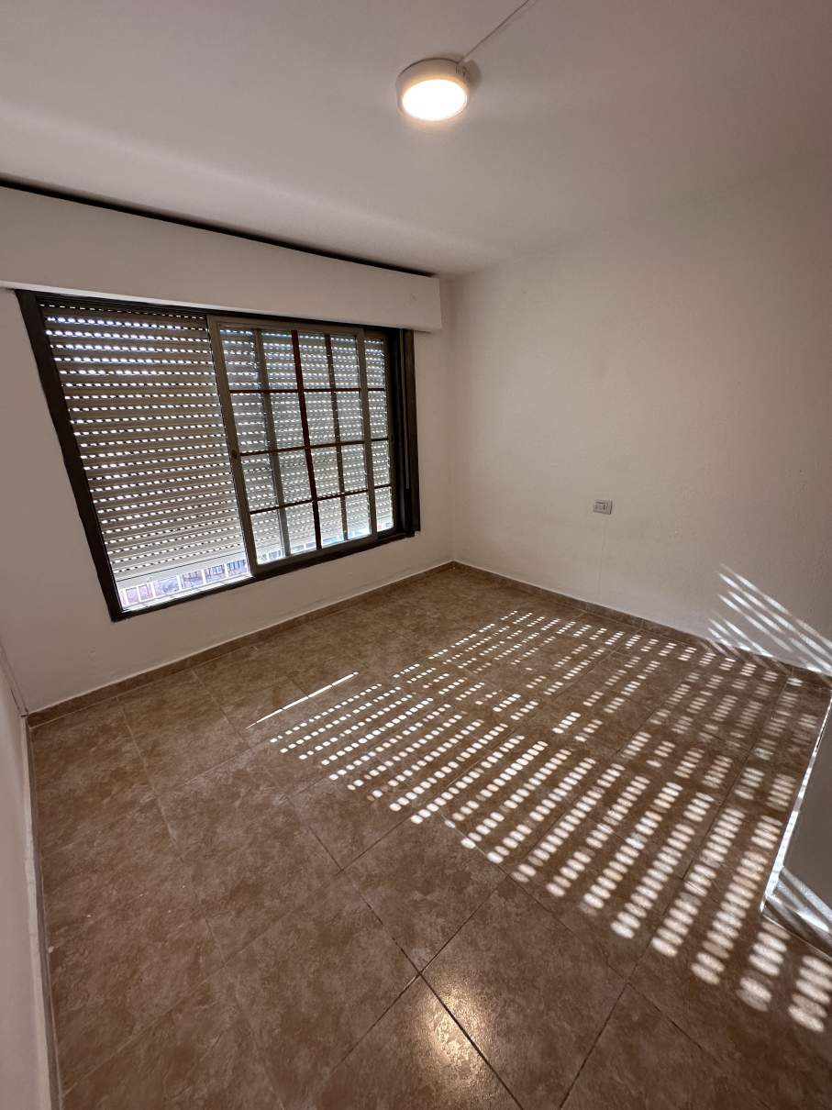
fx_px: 449
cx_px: 416
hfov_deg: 85.7
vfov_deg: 102.1
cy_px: 555
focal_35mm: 14
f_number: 2.2
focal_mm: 2.22
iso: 125
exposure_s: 1/100
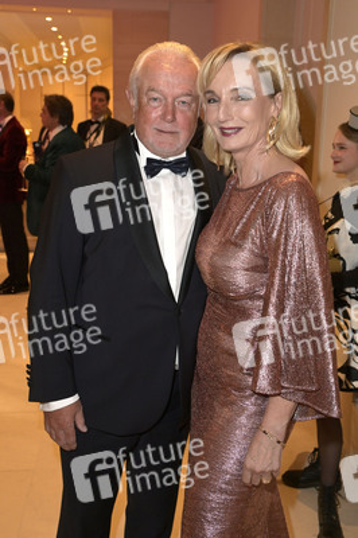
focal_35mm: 40
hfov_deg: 33.3
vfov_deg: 48.5
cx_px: 179
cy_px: 269
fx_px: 598
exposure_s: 1/50
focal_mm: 40
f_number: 5
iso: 2000
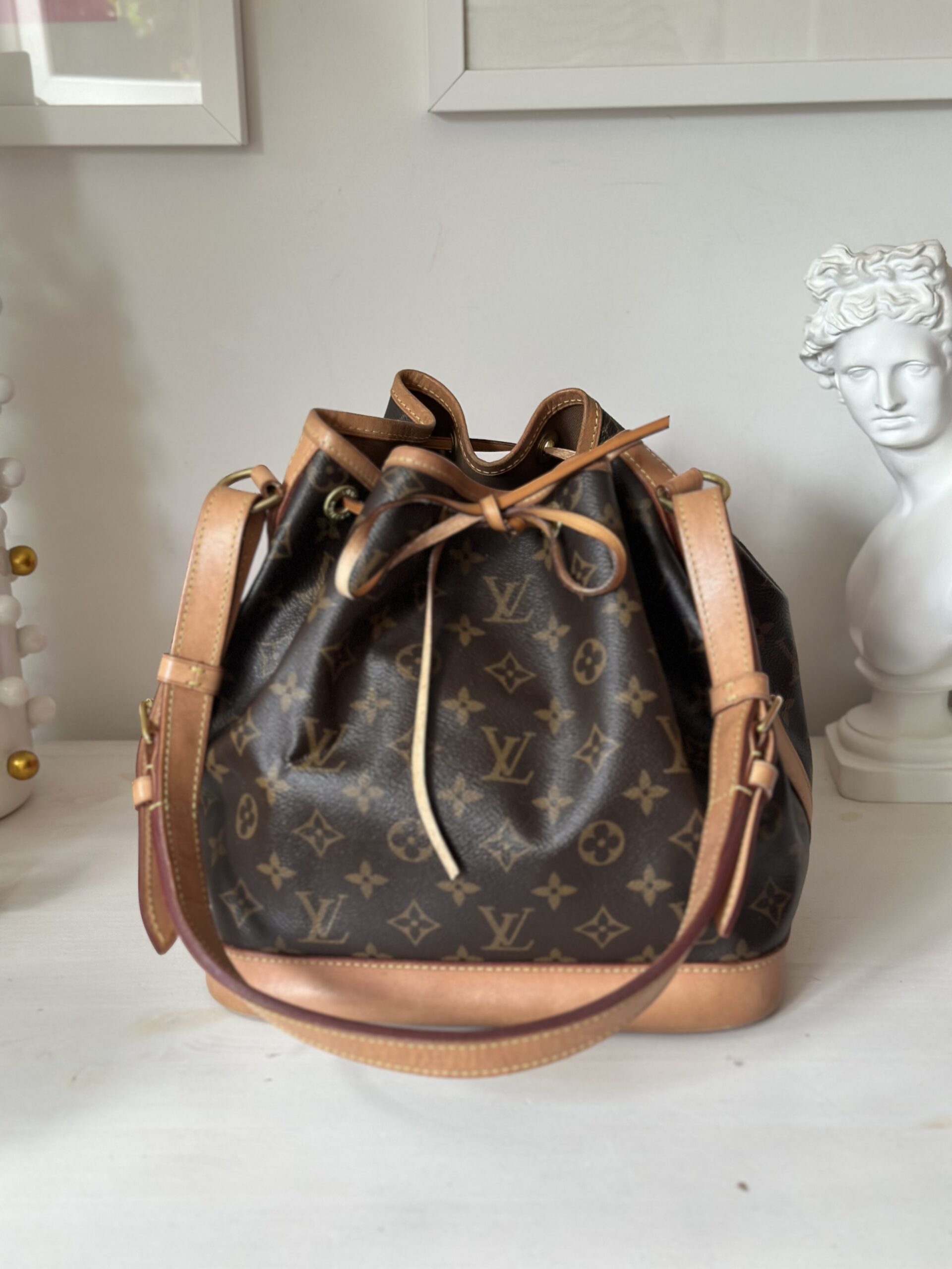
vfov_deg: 39.7
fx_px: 1760
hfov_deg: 30.3
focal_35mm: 48
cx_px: 476
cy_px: 634
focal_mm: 6.86
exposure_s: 1/121
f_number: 1.78
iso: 125
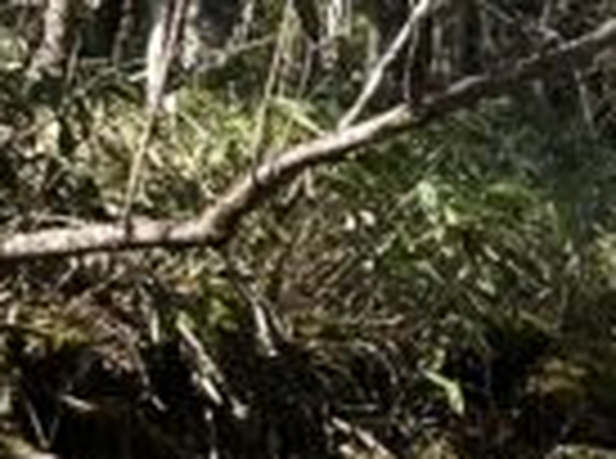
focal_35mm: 195
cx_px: 1924
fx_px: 3461
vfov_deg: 7.6
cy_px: 418
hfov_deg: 8.4
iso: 50
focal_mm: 5.1
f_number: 1.6
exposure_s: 1/1117
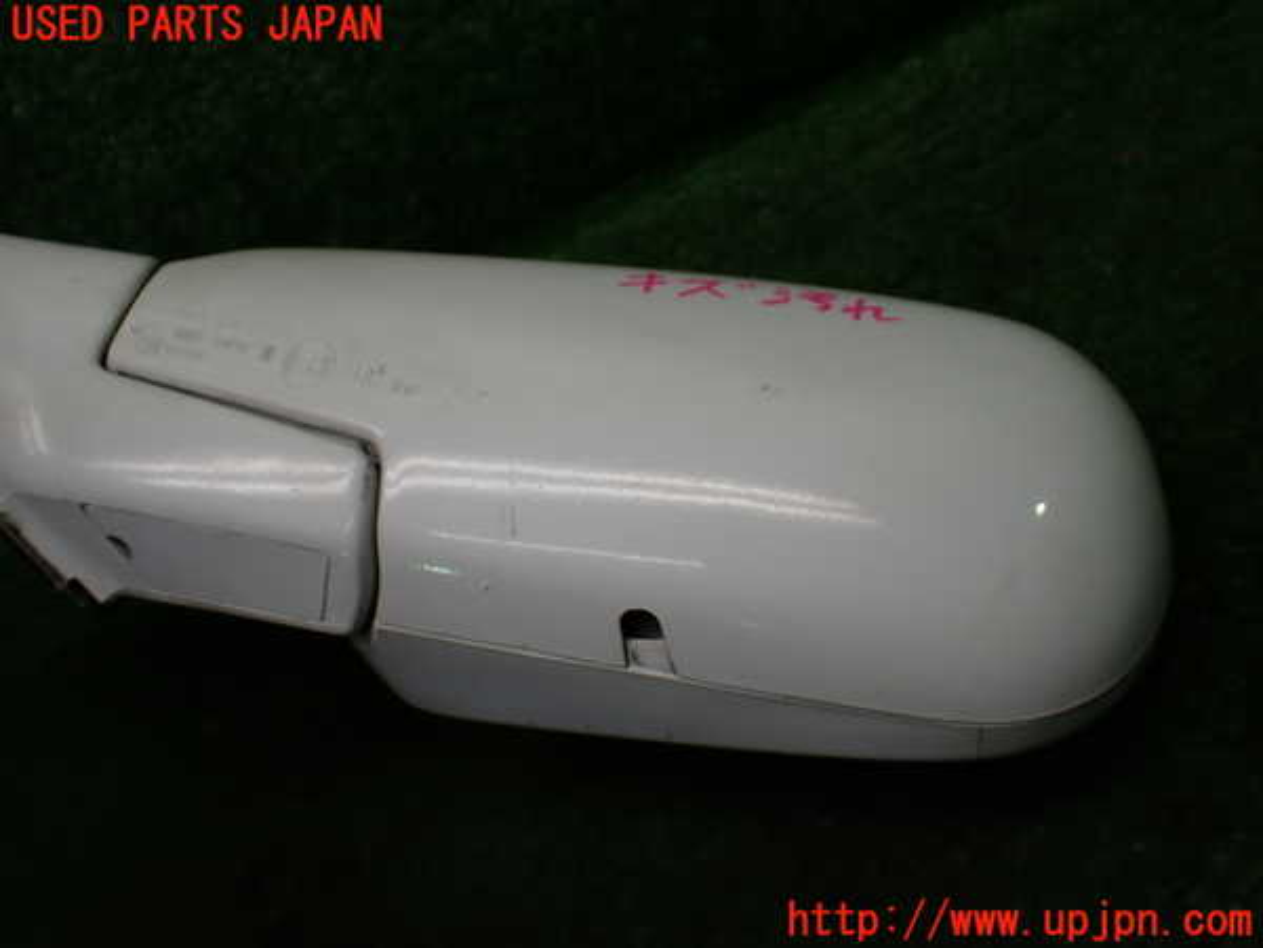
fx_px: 1095
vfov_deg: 46.8
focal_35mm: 30
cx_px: 632
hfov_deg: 60.0
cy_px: 474
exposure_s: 1/125
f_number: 2.3
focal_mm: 5.4
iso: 100
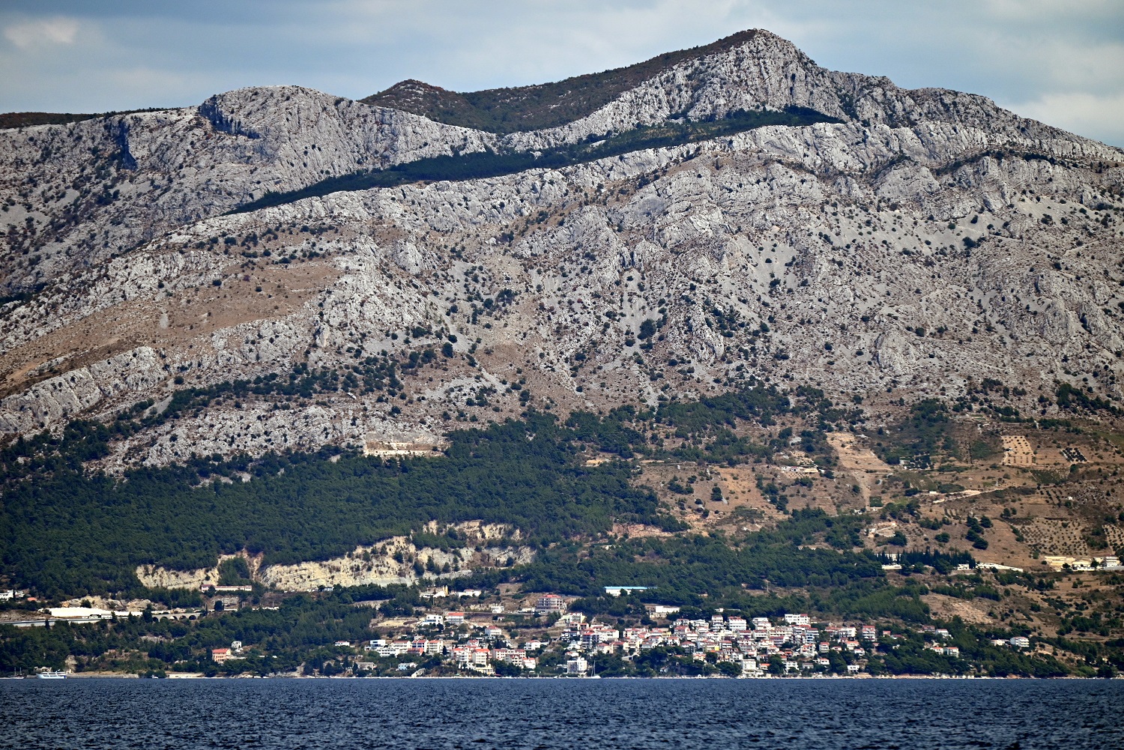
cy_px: 375
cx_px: 562
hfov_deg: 9.4
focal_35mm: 220
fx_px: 6870
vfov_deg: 6.2
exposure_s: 1/3200
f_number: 5.3
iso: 250
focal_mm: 220
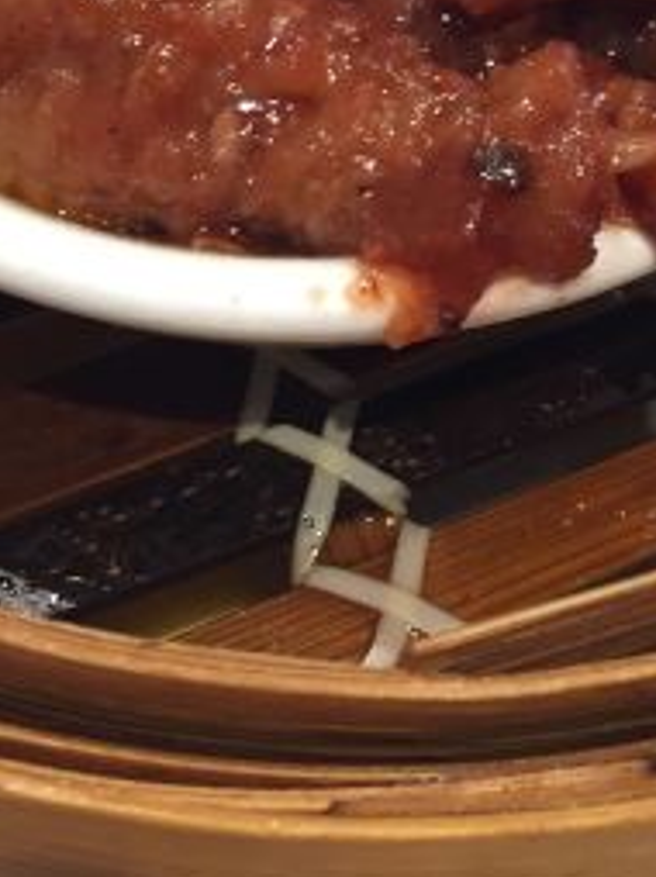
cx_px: 406
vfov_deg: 23.7
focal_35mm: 80
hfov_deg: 18.4
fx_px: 2025
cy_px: 62
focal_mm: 4.15
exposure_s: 1/33
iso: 80
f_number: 2.2
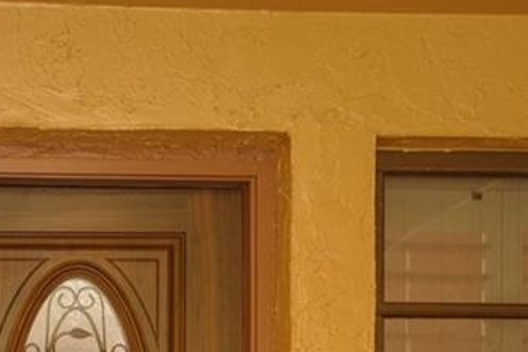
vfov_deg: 13.7
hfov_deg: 20.8
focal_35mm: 92
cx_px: -94
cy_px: 566
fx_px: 1349
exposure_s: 1/15
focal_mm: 19
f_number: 6.3
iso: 250
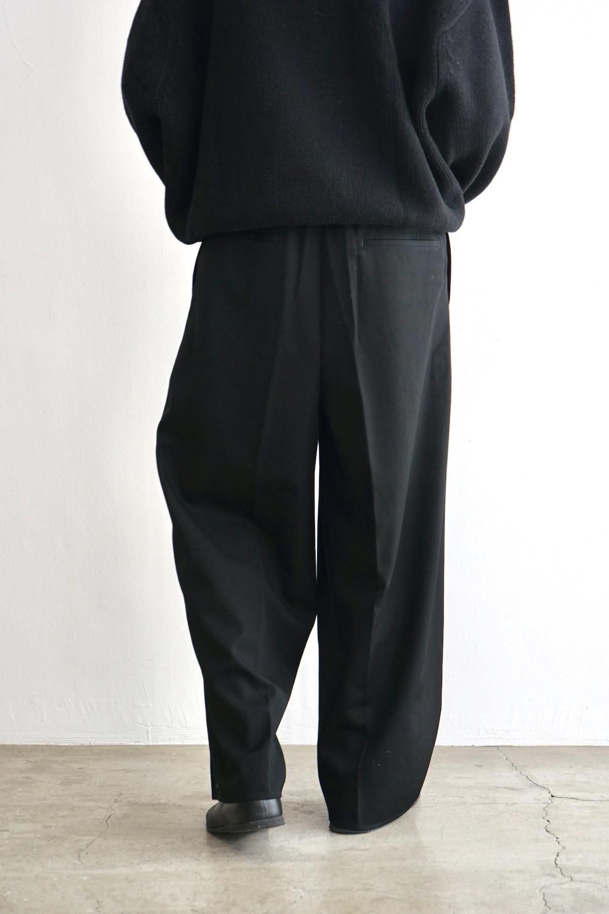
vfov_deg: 37.5
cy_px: 457
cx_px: 304
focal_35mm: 53
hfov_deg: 25.5
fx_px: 1345
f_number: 5
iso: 640
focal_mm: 53
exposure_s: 1/60
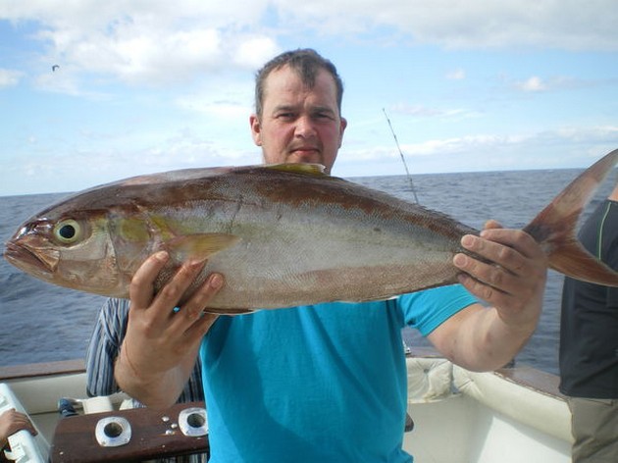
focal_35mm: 36
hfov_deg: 51.4
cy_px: 232
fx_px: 642
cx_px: 309
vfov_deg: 39.6
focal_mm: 6.3
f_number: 4.6
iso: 50
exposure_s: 1/250
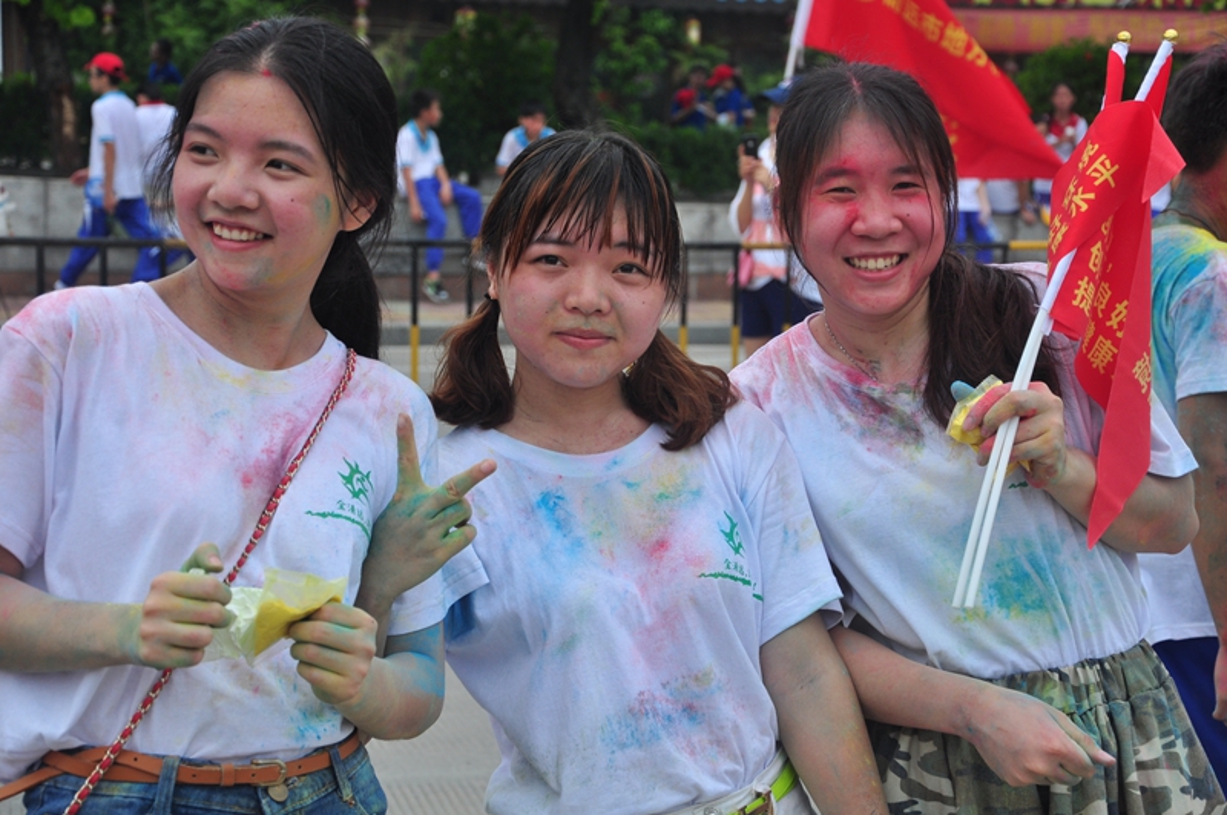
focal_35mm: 87
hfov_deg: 23.4
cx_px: 614
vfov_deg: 15.7
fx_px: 2961
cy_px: 408
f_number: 6.3
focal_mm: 58
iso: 250
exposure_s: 1/1000
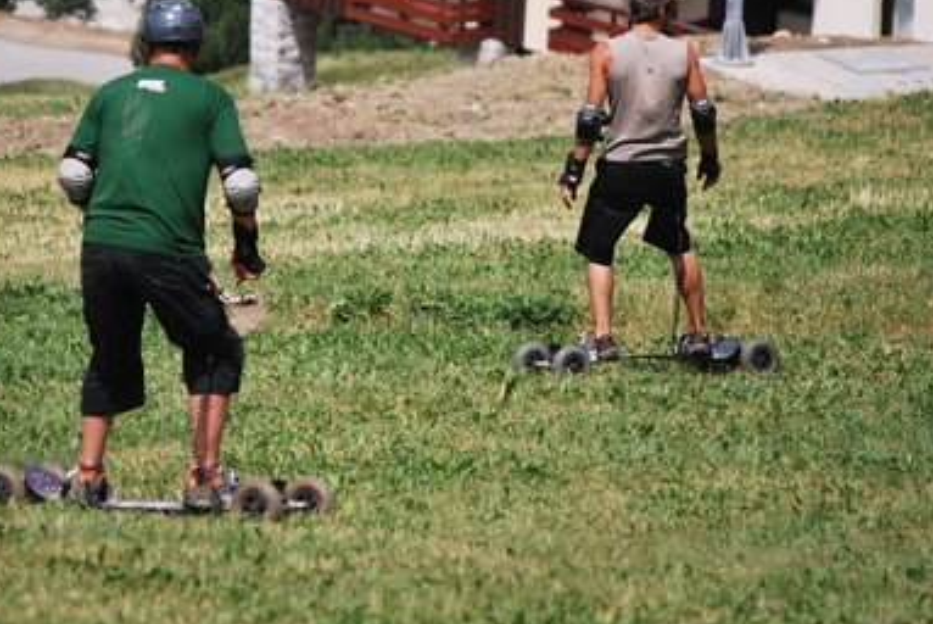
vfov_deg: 3.6
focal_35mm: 388
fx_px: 10057
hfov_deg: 5.3
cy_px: 199
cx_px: 385
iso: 200
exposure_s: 1/1000
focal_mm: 165
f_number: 5.3
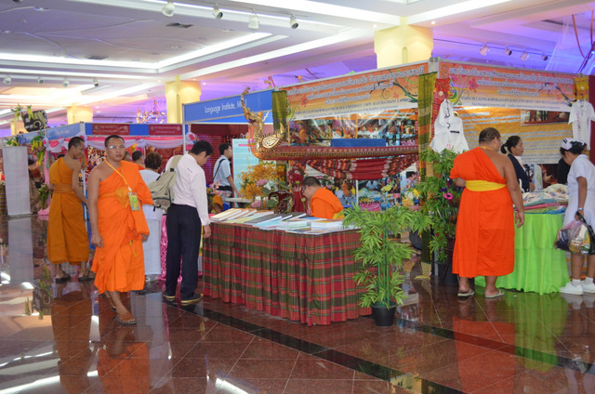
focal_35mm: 39
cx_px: 298
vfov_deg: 34.1
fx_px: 643
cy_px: 197
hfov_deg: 49.6
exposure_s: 1/60
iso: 2800
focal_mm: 26
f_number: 4.2
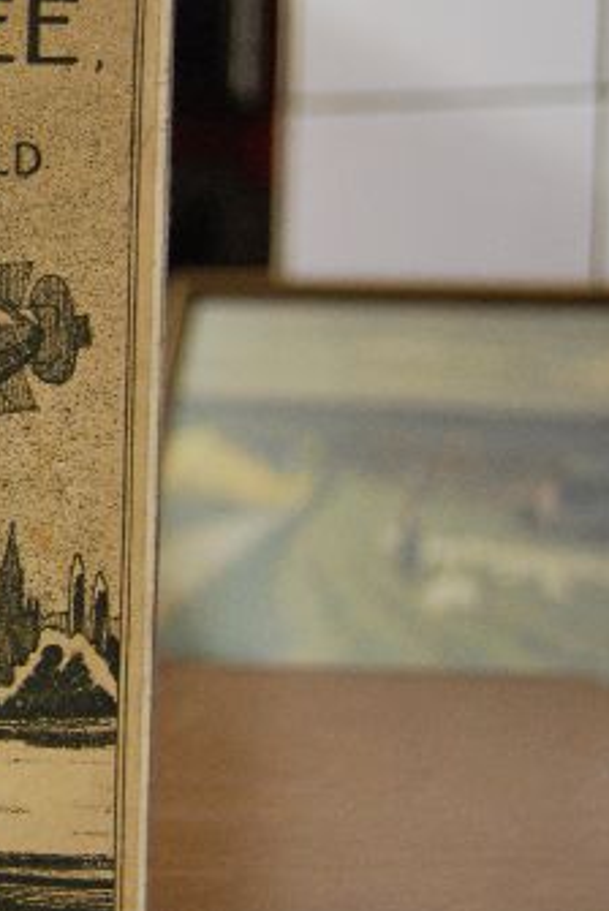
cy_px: 413
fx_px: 2203
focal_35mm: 87
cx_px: -368
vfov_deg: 23.4
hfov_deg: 14.4
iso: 720
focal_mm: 26
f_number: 4.2
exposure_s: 1/30
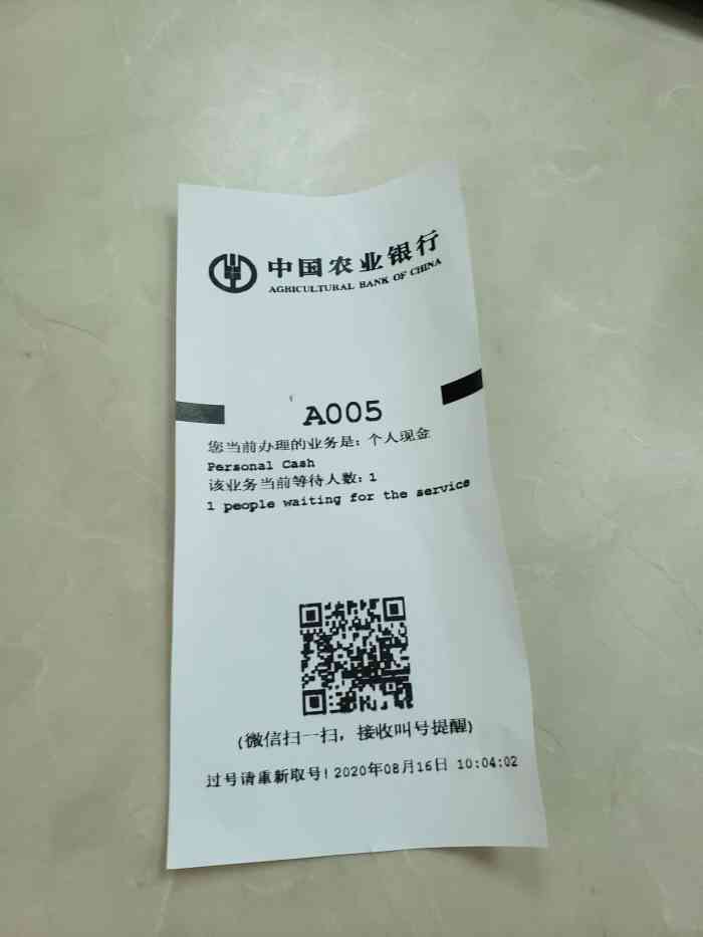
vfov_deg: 67.3
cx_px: 352
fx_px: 704
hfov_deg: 53.1
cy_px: 468
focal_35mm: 26
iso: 320
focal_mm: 4.3
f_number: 2.4
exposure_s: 1/50
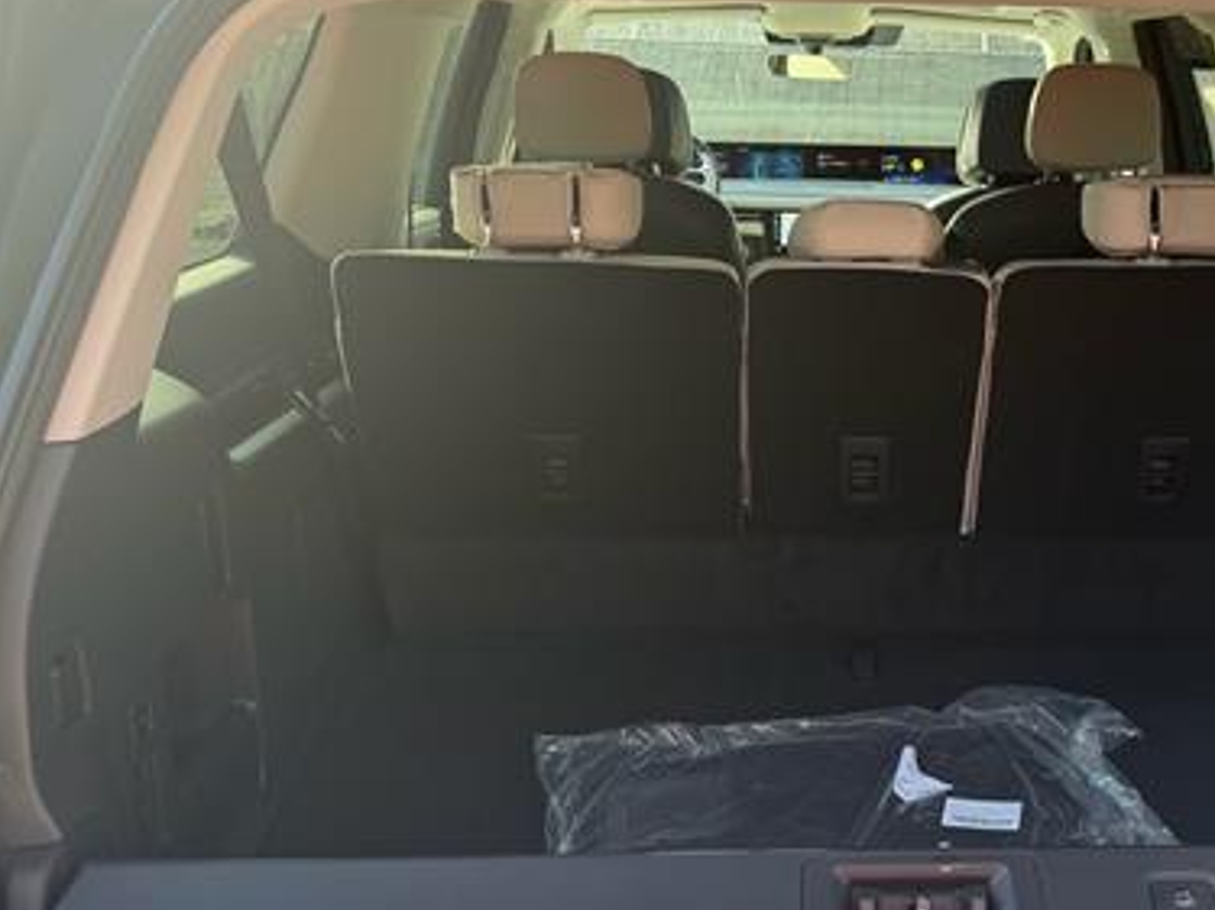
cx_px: 878
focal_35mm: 41
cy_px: 547
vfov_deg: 35.0
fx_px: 1439
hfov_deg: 44.6
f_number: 1.78
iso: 64
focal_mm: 6.76
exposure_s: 1/256
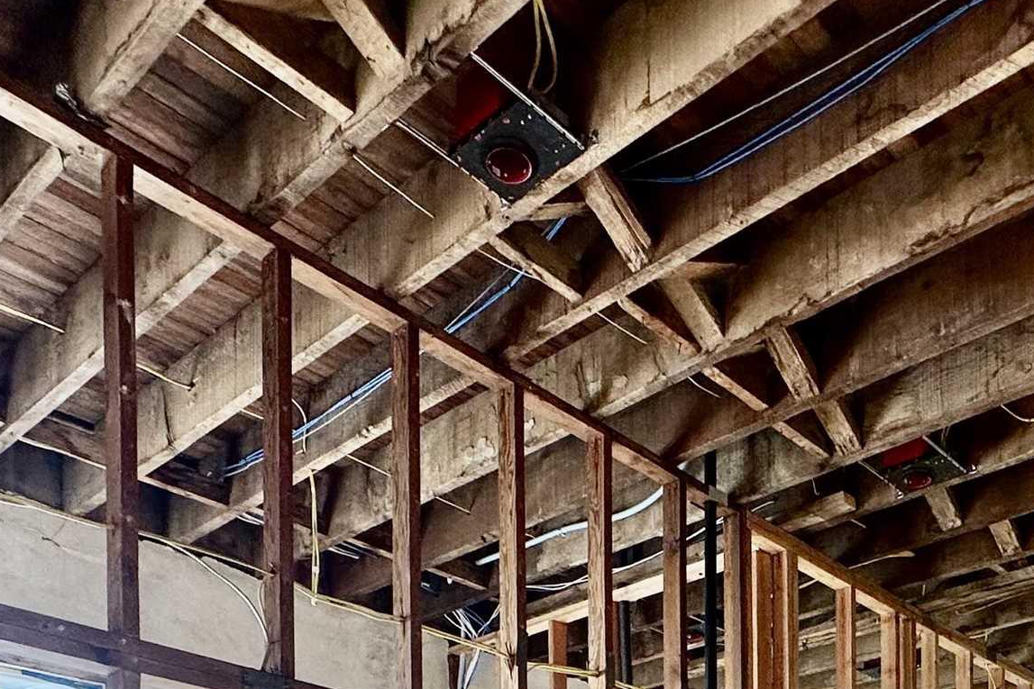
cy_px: 1032
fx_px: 1120
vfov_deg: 25.6
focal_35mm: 39
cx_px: 744
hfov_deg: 48.1
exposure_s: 1/99
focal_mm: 2.22
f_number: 2.2
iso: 100
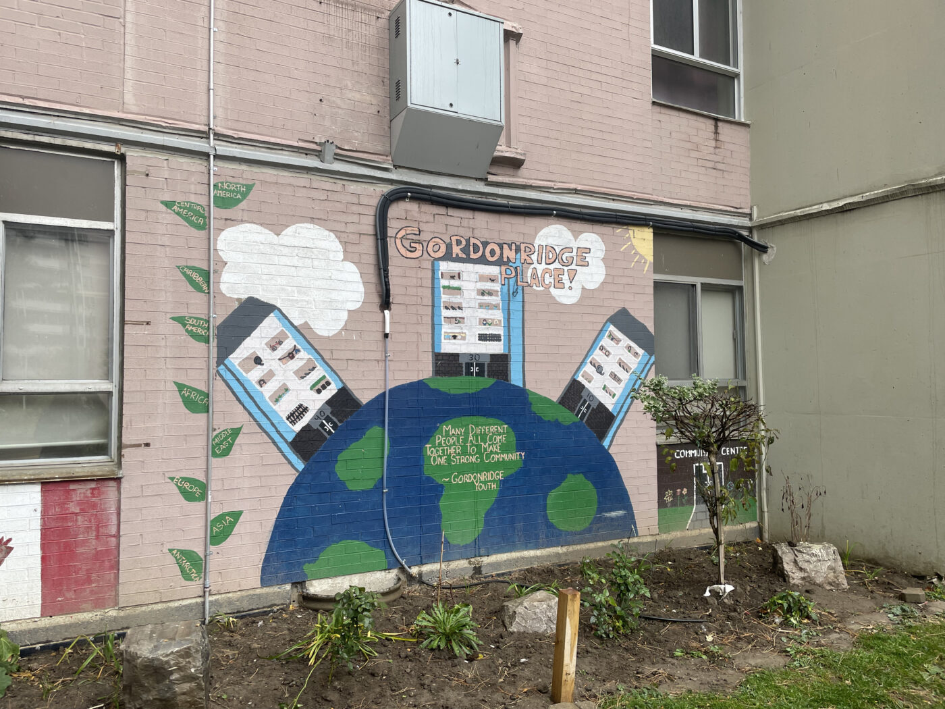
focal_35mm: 26
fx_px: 710
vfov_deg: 53.1
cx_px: 472
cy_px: 354
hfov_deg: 67.3
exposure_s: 1/121
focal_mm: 4.2
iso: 32
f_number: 1.6
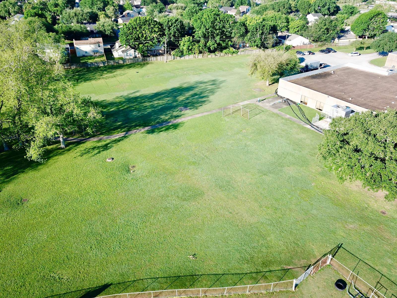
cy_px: 149
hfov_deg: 67.3
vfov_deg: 53.1
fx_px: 298
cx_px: 198
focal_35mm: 26
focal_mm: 4.73
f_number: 2.2
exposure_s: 1/406
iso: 100
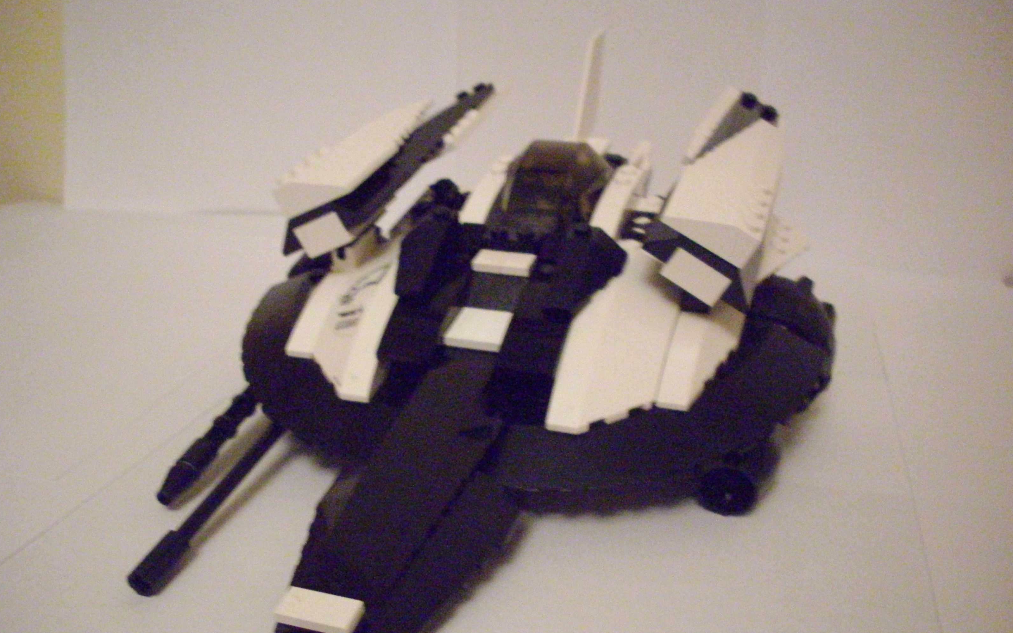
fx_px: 1104
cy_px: 356
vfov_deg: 32.0
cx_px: 507
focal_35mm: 40
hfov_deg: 49.3
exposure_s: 1/30
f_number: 2.8
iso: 1000
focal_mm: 6.2
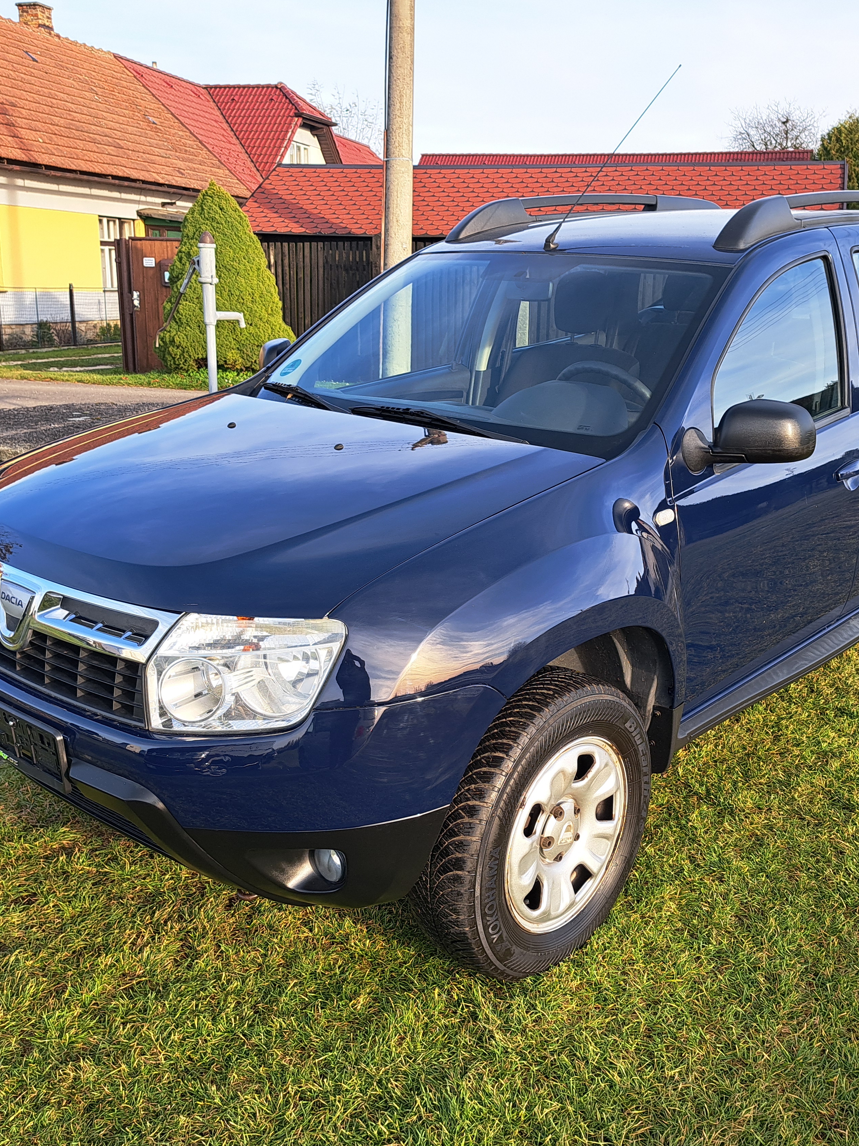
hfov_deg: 42.9
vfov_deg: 55.4
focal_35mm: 33
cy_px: 571
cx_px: 469
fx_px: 1092
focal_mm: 5.23
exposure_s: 1/299
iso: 50
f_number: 1.8
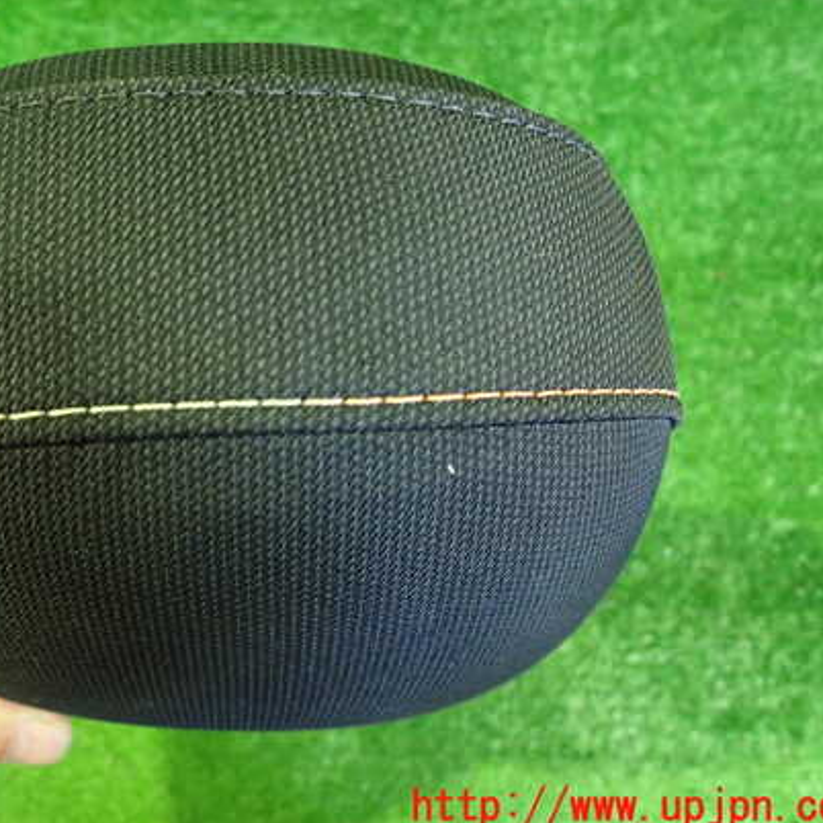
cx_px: 260
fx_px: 888
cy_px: 373
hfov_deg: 48.7
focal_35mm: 33
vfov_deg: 49.7
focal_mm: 4.5
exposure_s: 1/25
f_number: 2
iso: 800
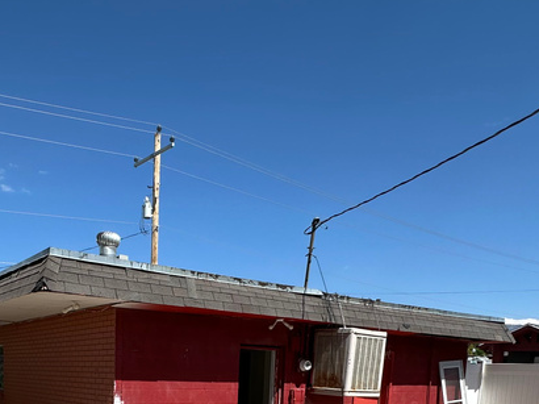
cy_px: 436
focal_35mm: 35
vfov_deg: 35.3
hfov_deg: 51.1
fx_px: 545
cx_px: 156
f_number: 2.2
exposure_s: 1/2564
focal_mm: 2.22
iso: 50
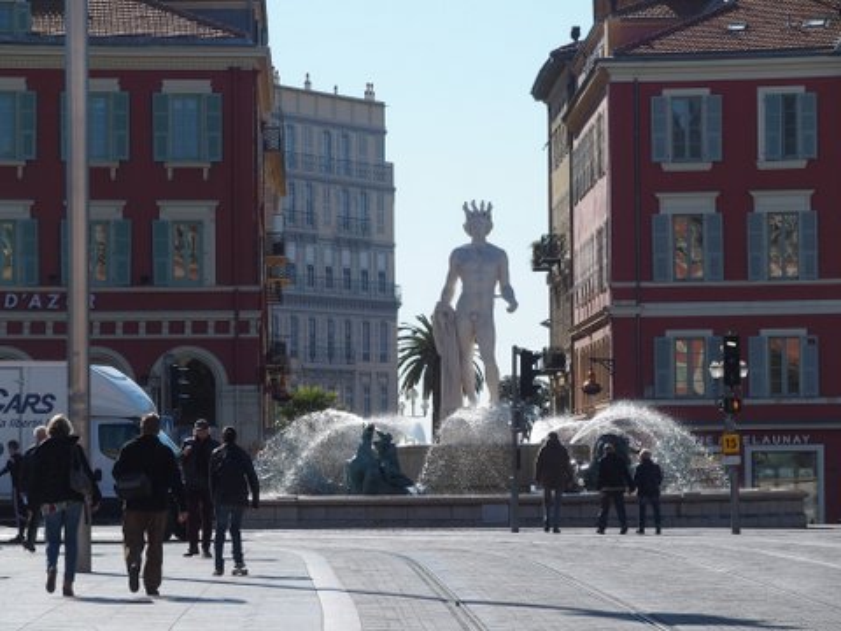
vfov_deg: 8.2
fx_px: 4422
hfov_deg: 10.9
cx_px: 420
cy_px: 316
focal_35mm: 182
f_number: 5
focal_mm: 38.6
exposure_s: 1/800
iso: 100
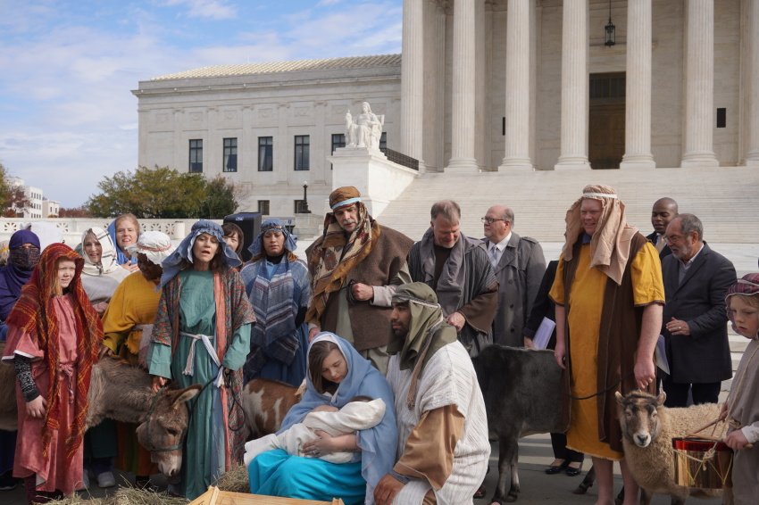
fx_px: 790
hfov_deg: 51.3
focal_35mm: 38
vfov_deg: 35.5
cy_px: 252
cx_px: 380
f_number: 5
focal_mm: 25
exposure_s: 1/500
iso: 100
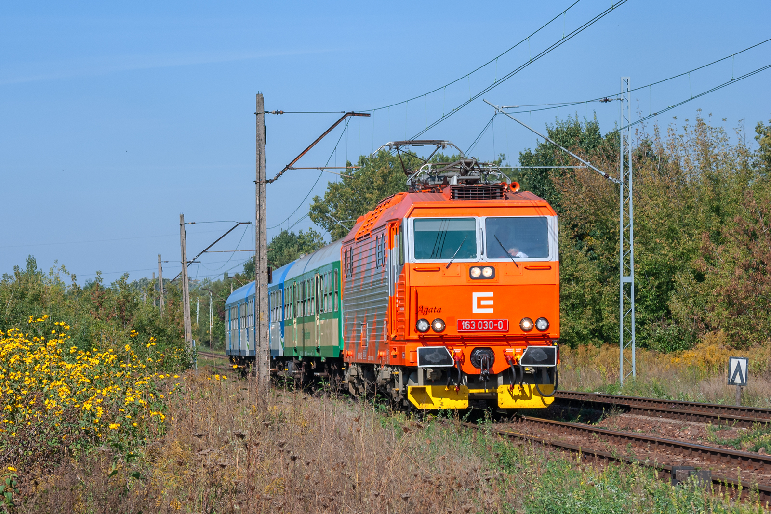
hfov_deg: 19.5
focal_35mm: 105
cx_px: 386
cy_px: 257
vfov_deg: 13.0
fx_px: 2249
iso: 100
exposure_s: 1/320
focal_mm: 70
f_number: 8
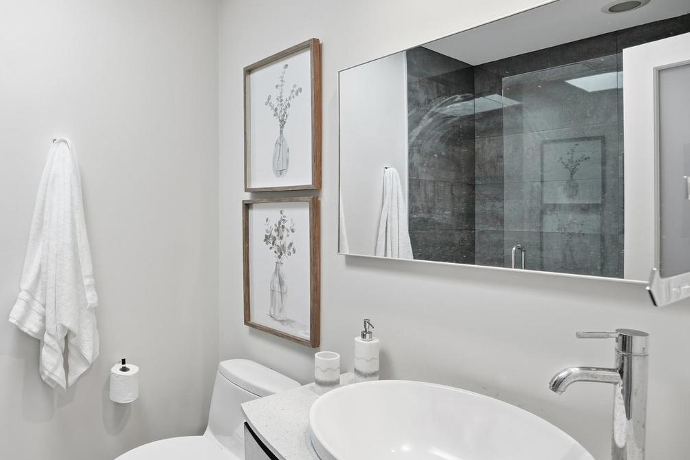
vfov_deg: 55.1
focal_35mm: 23
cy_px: 224
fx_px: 441
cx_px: 225
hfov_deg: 73.6
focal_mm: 16
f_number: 8
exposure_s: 1/100
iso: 400
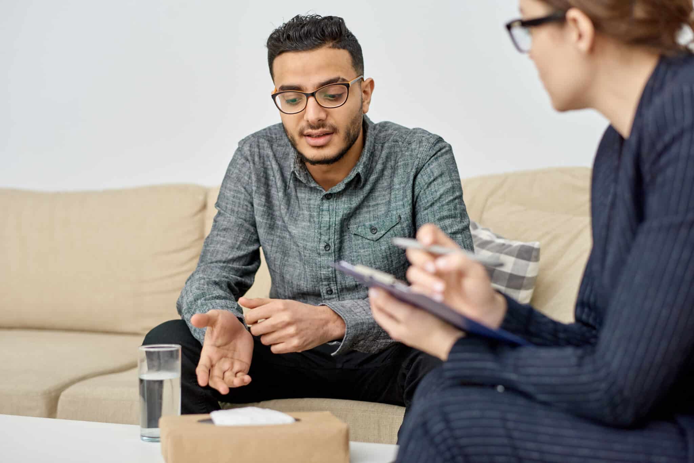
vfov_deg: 23.4
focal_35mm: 58
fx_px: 1118
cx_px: 347
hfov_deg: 34.5
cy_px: 232
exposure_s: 1/160
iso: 500
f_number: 2.5
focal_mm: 58
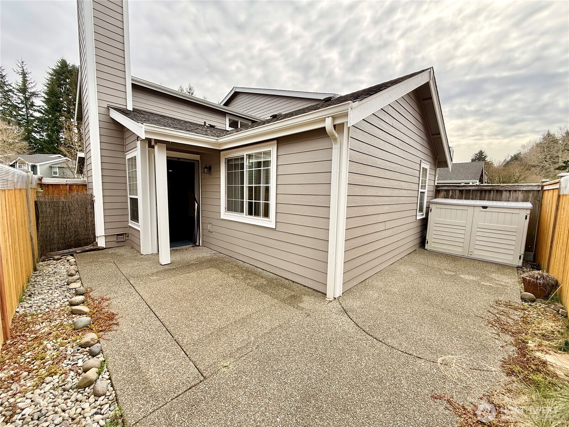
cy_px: 214
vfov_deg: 85.7
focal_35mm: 14
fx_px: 230
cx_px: 284
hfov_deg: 102.1
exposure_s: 1/625
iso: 50
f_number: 2.2
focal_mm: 2.22
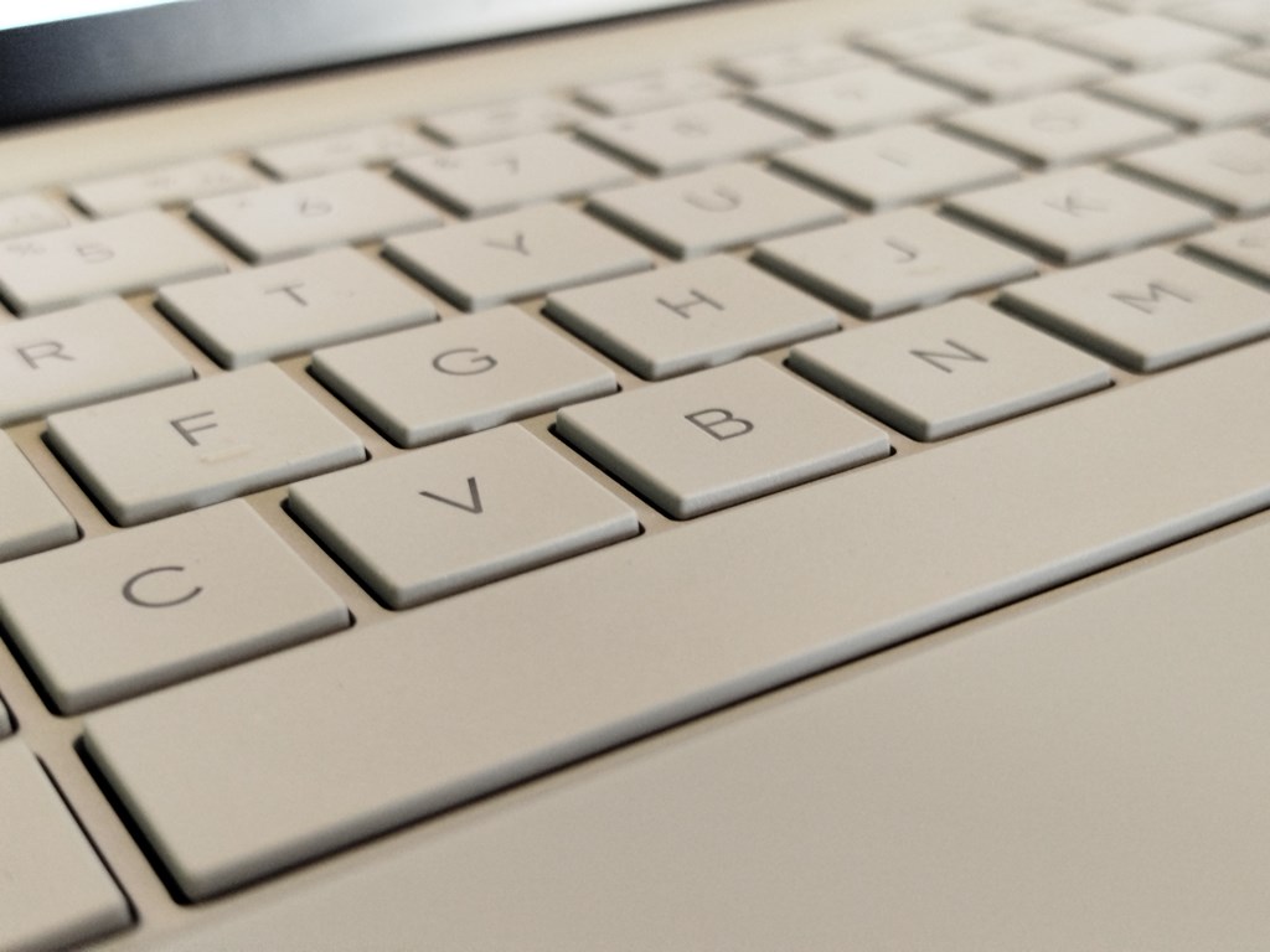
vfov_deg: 29.1
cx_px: 635
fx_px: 1834
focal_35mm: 50
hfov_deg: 38.2
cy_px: 476
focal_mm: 5.31
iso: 250
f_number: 1.7
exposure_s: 1/33
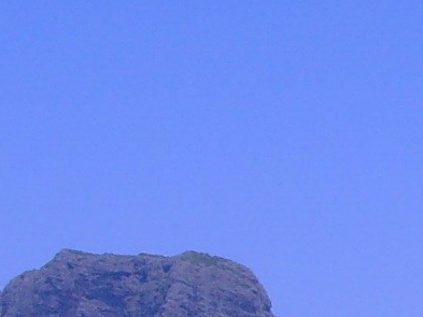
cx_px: 668
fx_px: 2481
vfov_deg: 7.3
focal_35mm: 203
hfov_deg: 9.4
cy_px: 237
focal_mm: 6.6
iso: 80
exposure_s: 1/500
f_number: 6.3
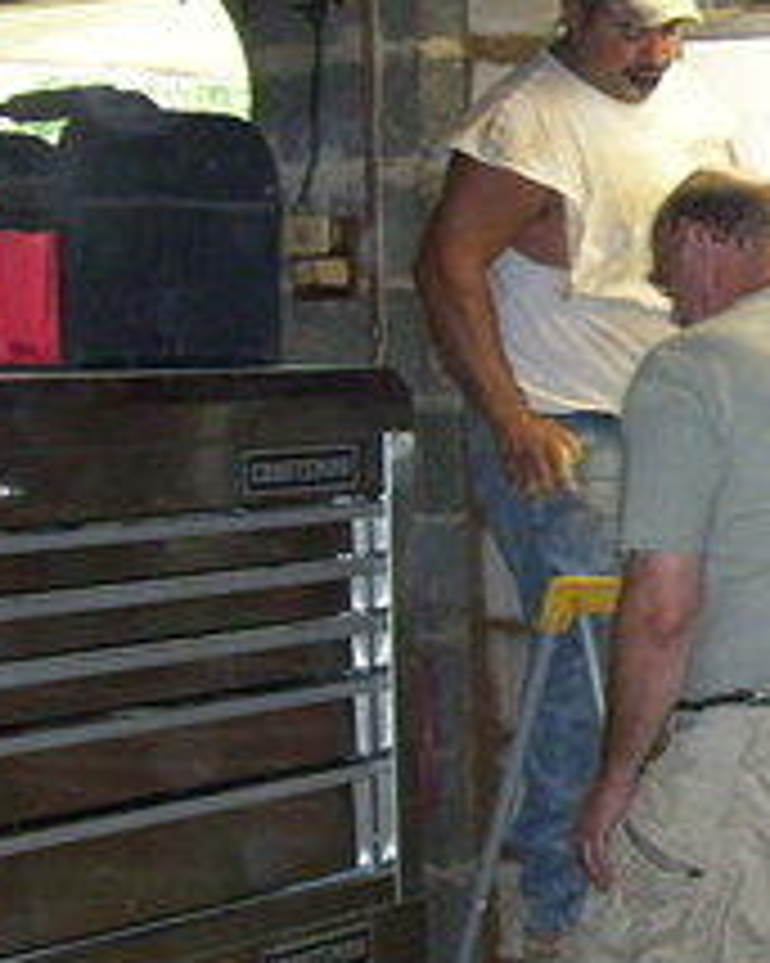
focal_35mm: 105
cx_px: 1238
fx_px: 2993
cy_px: 428
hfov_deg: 13.6
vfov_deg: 18.3
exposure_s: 1/60
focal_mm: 6
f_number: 2.7
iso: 200
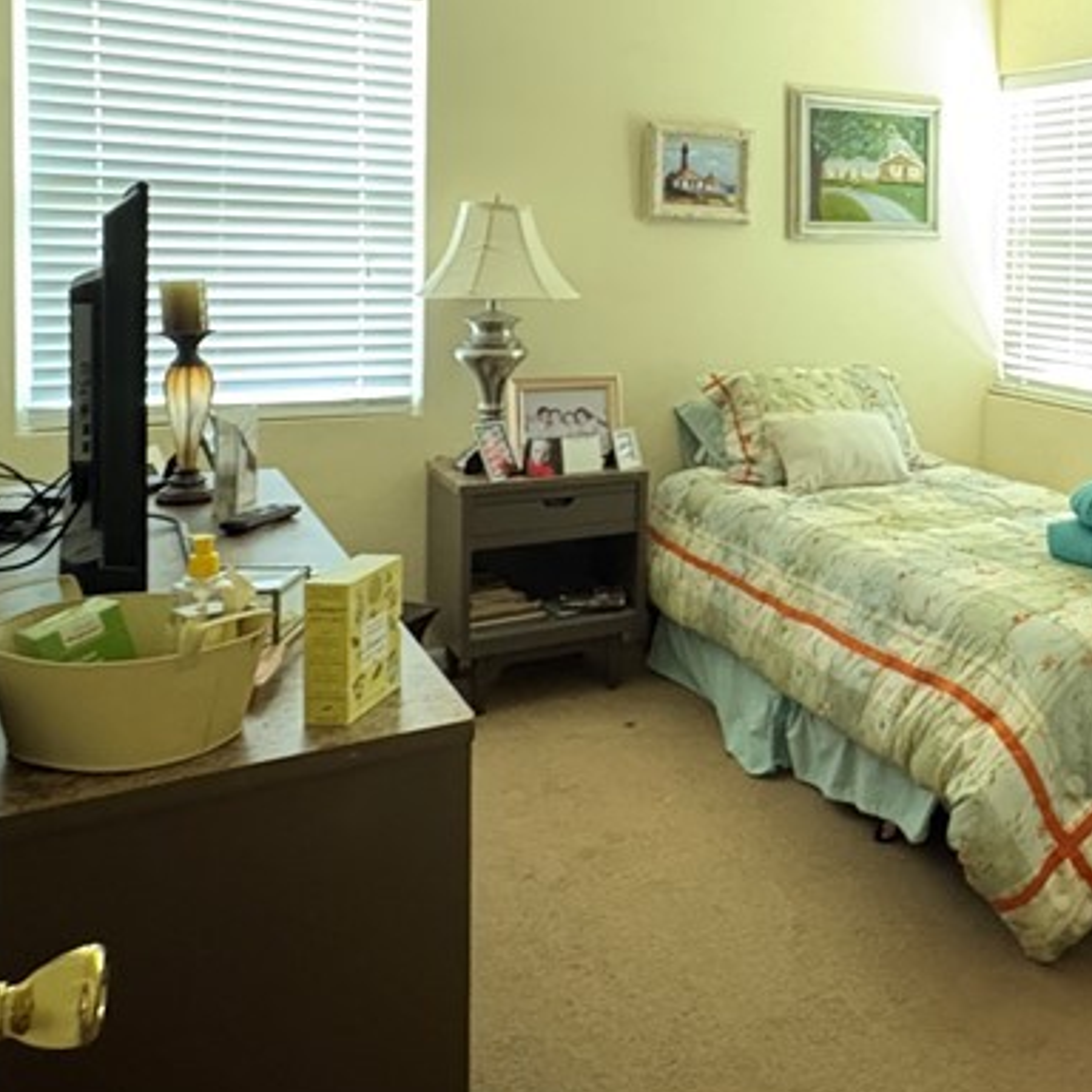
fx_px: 1178
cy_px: 313
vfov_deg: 48.4
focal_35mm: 33
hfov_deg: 45.4
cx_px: 970
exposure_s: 1/40
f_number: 2.2
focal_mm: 2.22
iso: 1000
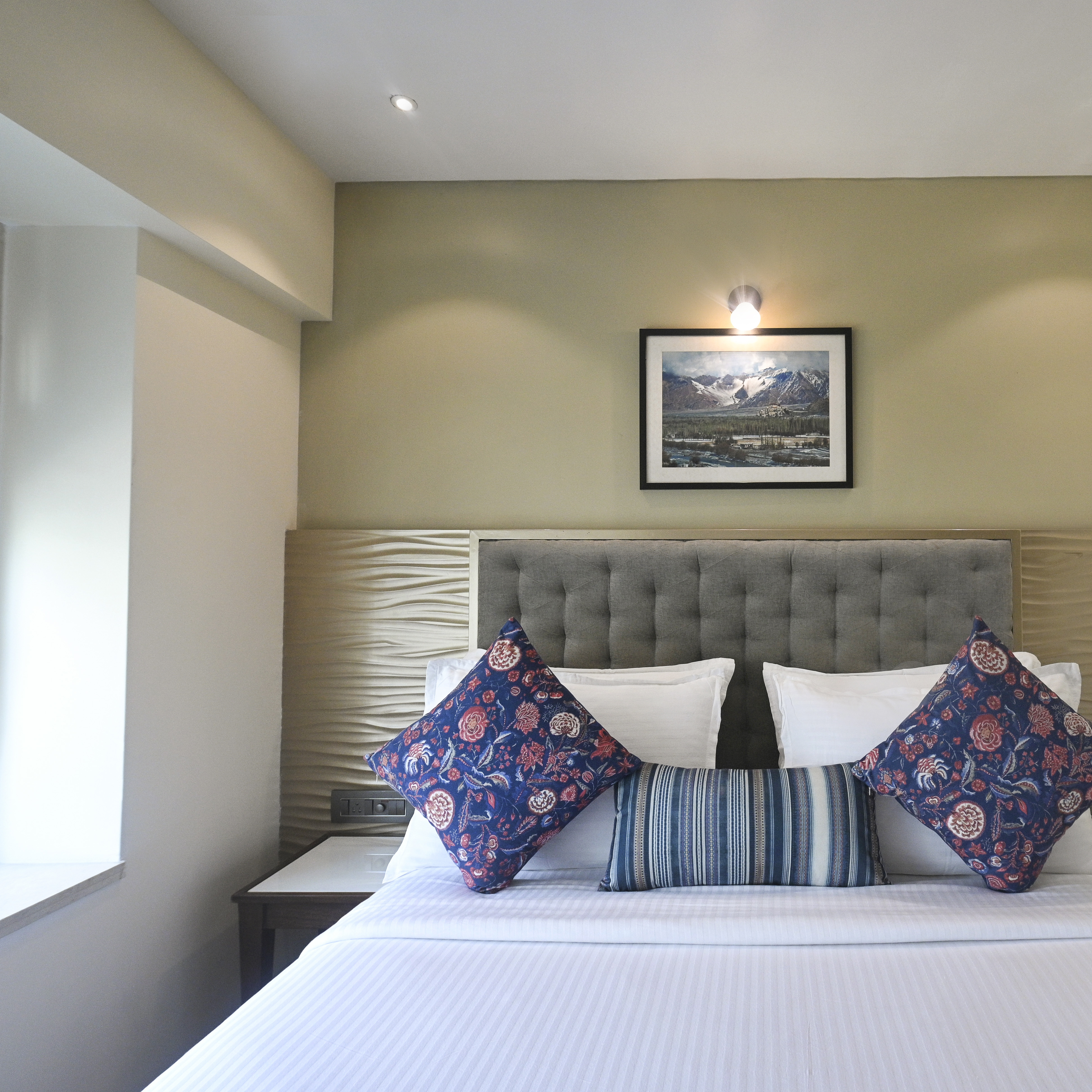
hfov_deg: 69.9
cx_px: 735
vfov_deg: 72.1
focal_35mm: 21
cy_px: 545
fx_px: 749
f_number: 6.3
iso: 2000
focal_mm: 16
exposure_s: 1/100
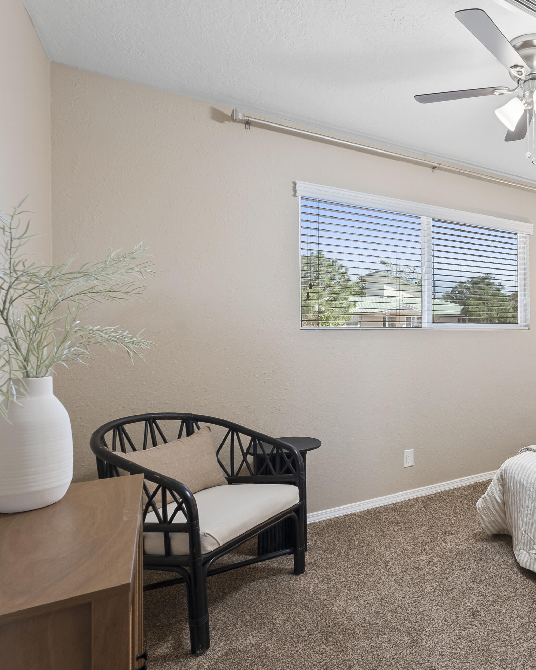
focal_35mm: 23
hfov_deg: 51.4
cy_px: 335
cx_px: 511
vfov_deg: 72.6
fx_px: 456
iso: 250
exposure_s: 1/1.67
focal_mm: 16
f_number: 9
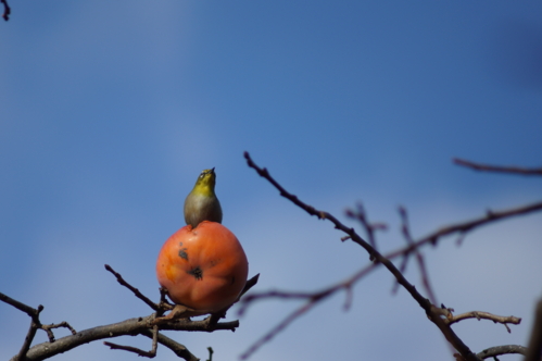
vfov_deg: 3.8
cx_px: 217
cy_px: 200
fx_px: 5431
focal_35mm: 361
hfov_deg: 5.7
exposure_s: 1/800
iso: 100
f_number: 4.5
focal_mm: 200
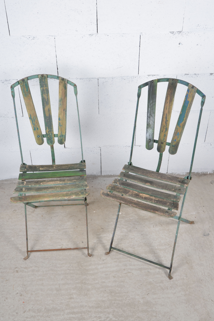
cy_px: 162
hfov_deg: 35.9
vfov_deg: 51.9
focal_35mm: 37
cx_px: 109
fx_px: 330
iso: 100
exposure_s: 1/125
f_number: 11
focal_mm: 24
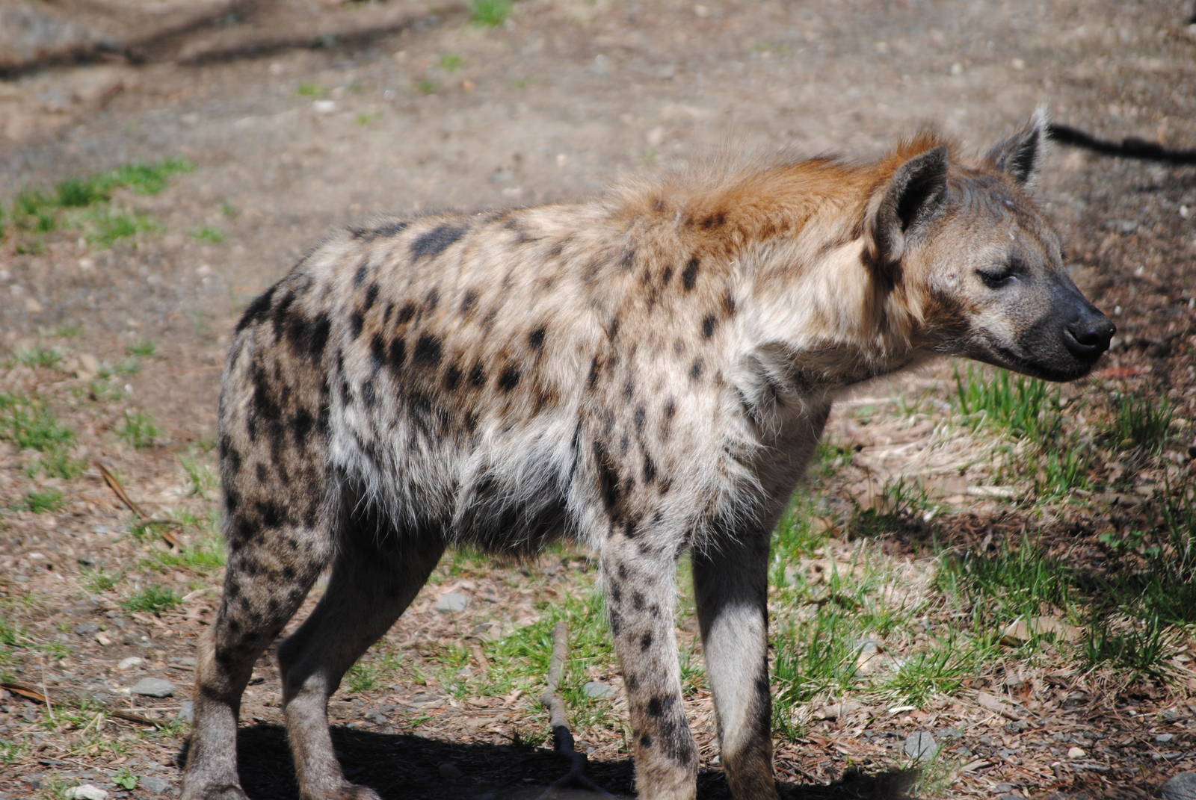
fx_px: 9479
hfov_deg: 7.2
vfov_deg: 4.8
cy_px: 400
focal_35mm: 285
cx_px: 598
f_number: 5.6
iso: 200
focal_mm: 190
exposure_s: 1/500
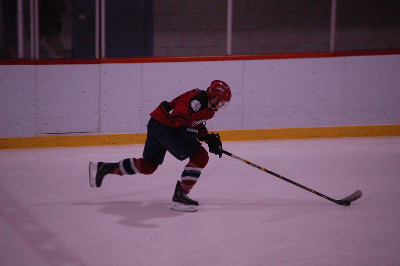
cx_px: 200
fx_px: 2748
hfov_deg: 8.3
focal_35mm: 248
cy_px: 133
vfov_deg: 5.5
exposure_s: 1/320
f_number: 5.6
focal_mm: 165
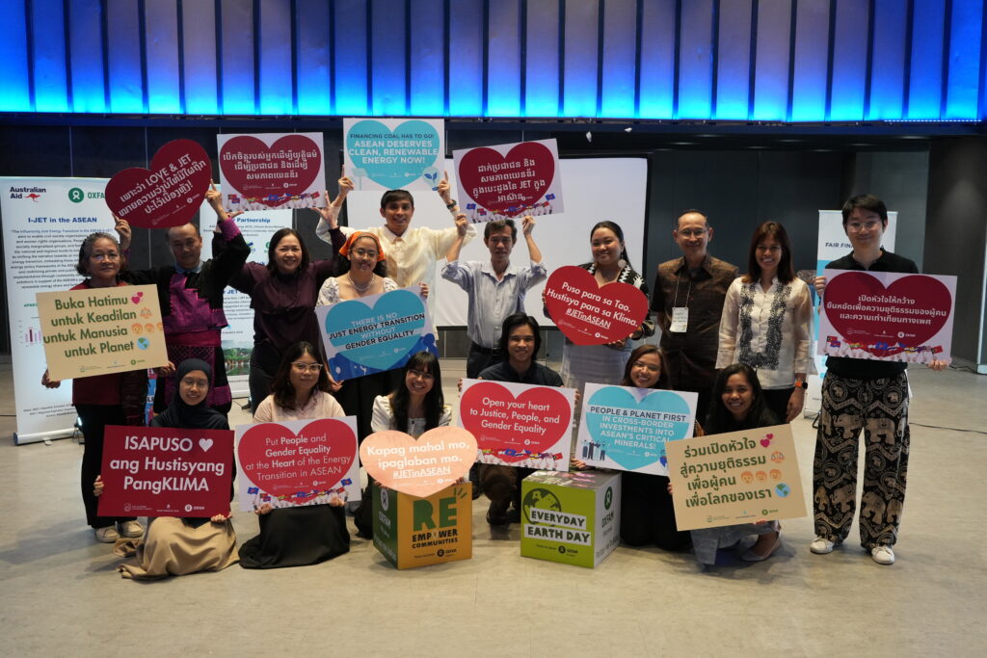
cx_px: 494
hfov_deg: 53.1
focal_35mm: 36
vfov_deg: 36.9
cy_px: 329
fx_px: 987
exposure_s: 1/60
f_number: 7.1
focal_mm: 36
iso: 3200
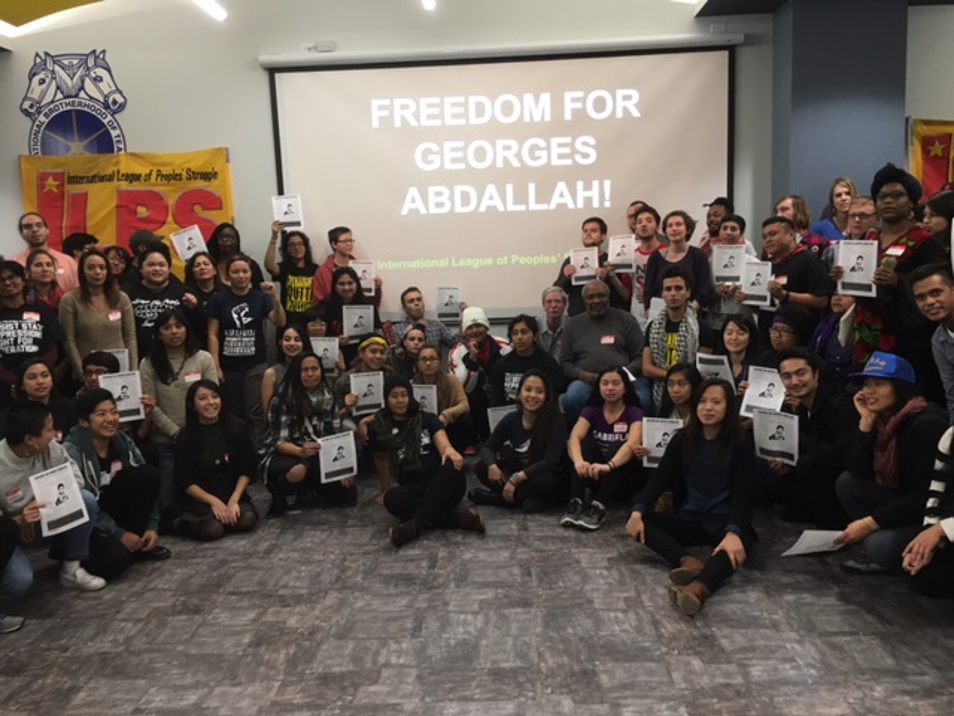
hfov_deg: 61.7
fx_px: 799
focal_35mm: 29
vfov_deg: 48.2
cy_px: 358
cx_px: 477
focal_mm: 4.15
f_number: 2.2
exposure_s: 1/30
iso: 80
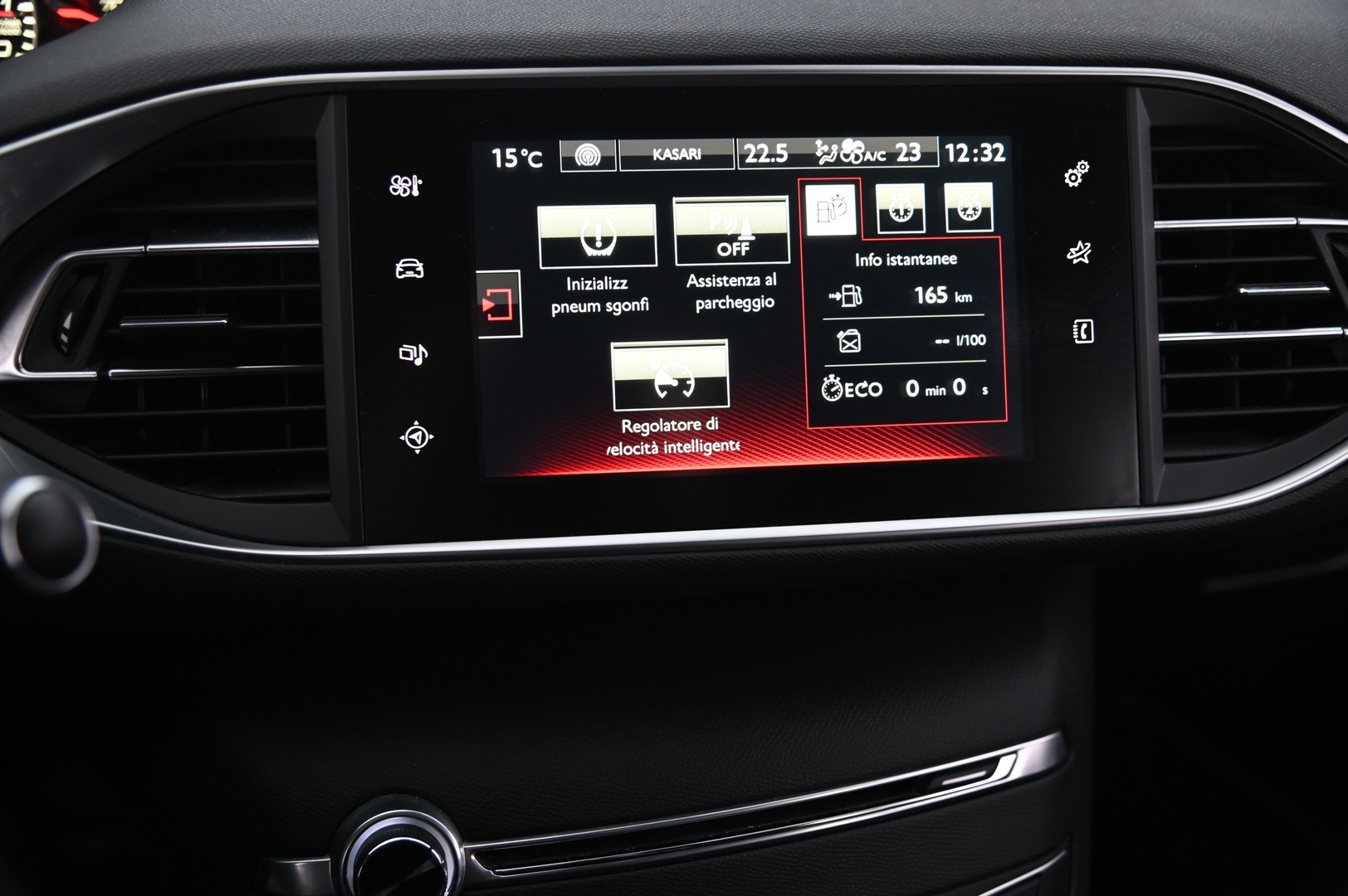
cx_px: 674
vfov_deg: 37.8
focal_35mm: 35
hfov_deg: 54.5
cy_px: 448
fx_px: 1309
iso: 2000
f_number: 4
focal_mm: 35
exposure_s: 1/25
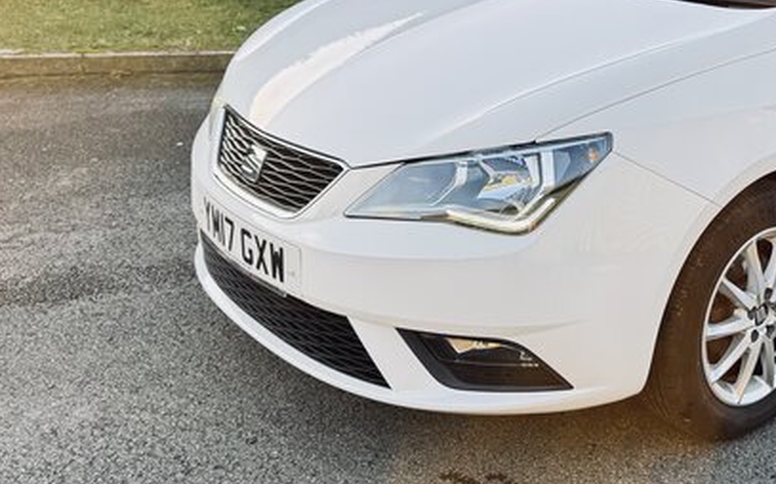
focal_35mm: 50
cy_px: 30
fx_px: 1057
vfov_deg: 24.9
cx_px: 683
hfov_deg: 37.9
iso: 80
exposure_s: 1/200
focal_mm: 6.76
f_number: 1.78
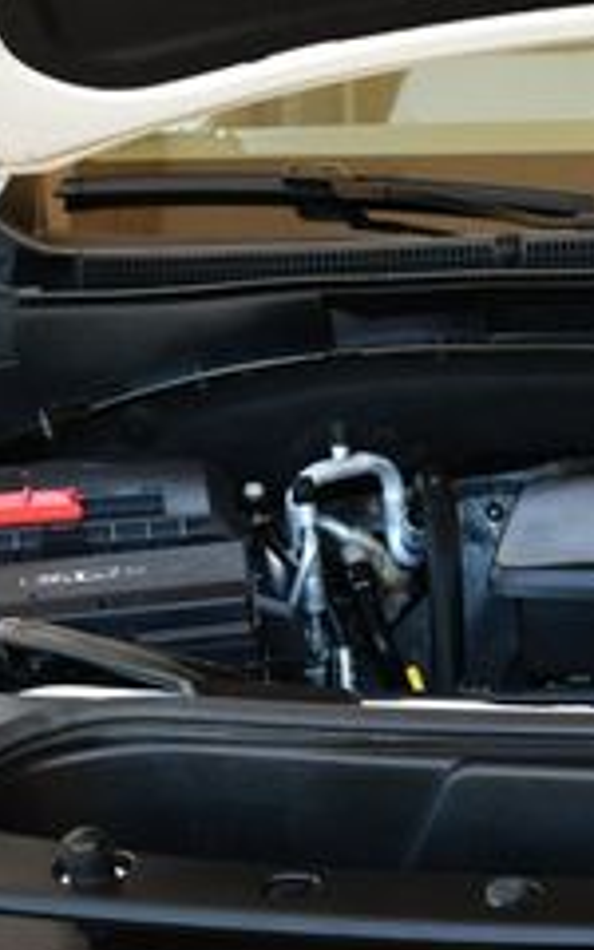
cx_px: 875
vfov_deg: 20.9
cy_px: 811
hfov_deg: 12.7
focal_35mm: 98
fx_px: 2538
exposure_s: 1/250
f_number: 4
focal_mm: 18
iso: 400
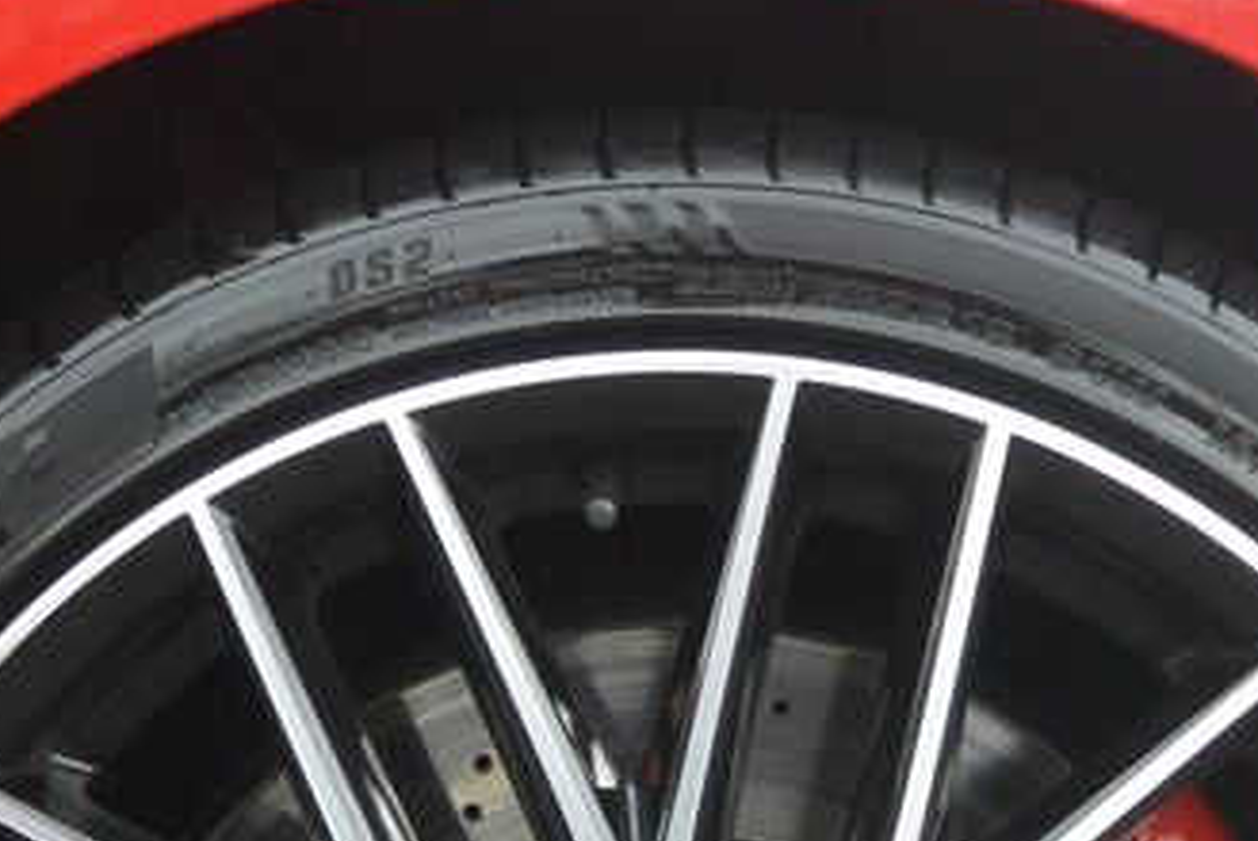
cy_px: 1198
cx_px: 704
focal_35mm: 84
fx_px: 2938
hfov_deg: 24.2
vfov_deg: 15.3
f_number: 3.5
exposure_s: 1/125
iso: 400
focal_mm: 10
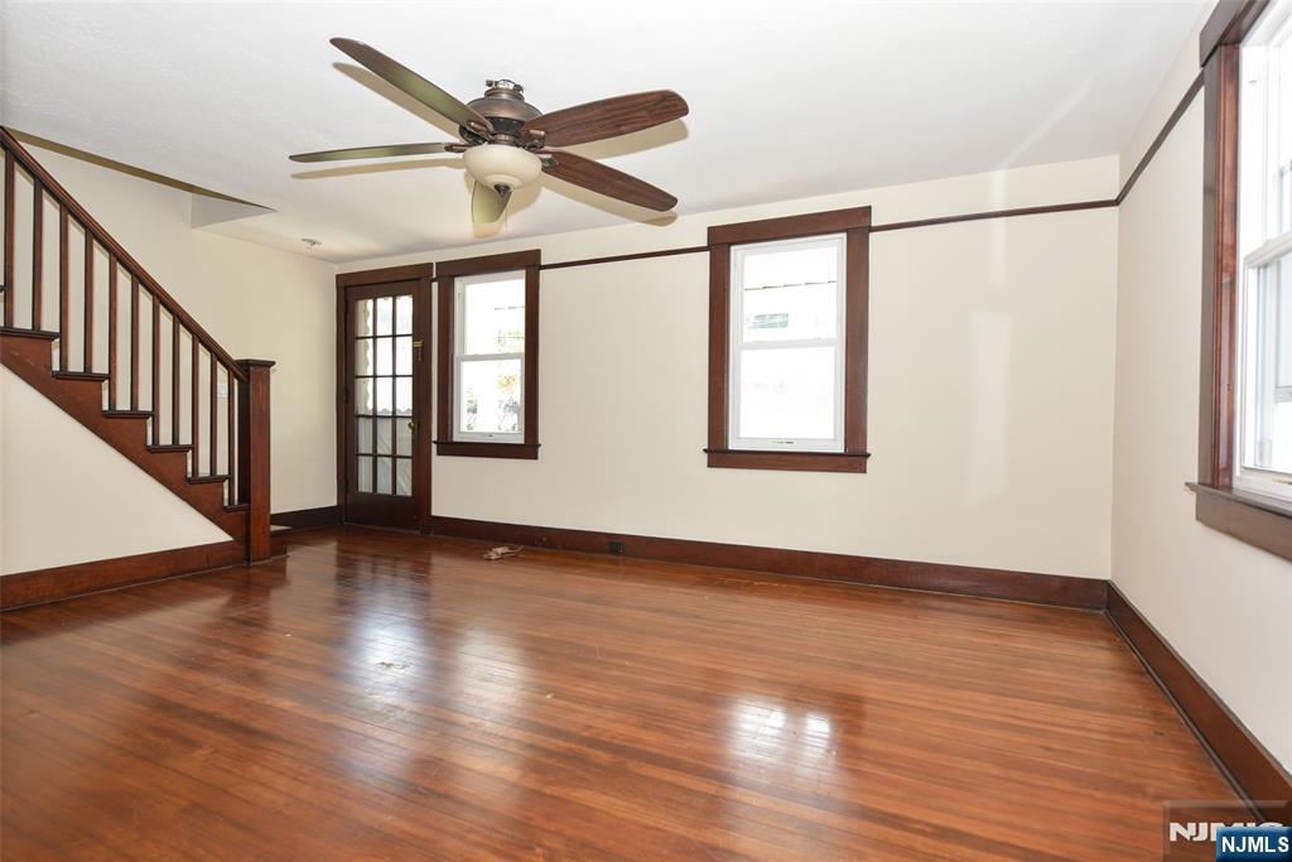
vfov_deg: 67.4
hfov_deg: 90.0
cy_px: 431
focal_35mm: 18
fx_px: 646
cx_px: 646
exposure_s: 1/45
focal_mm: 18
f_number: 4
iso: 200
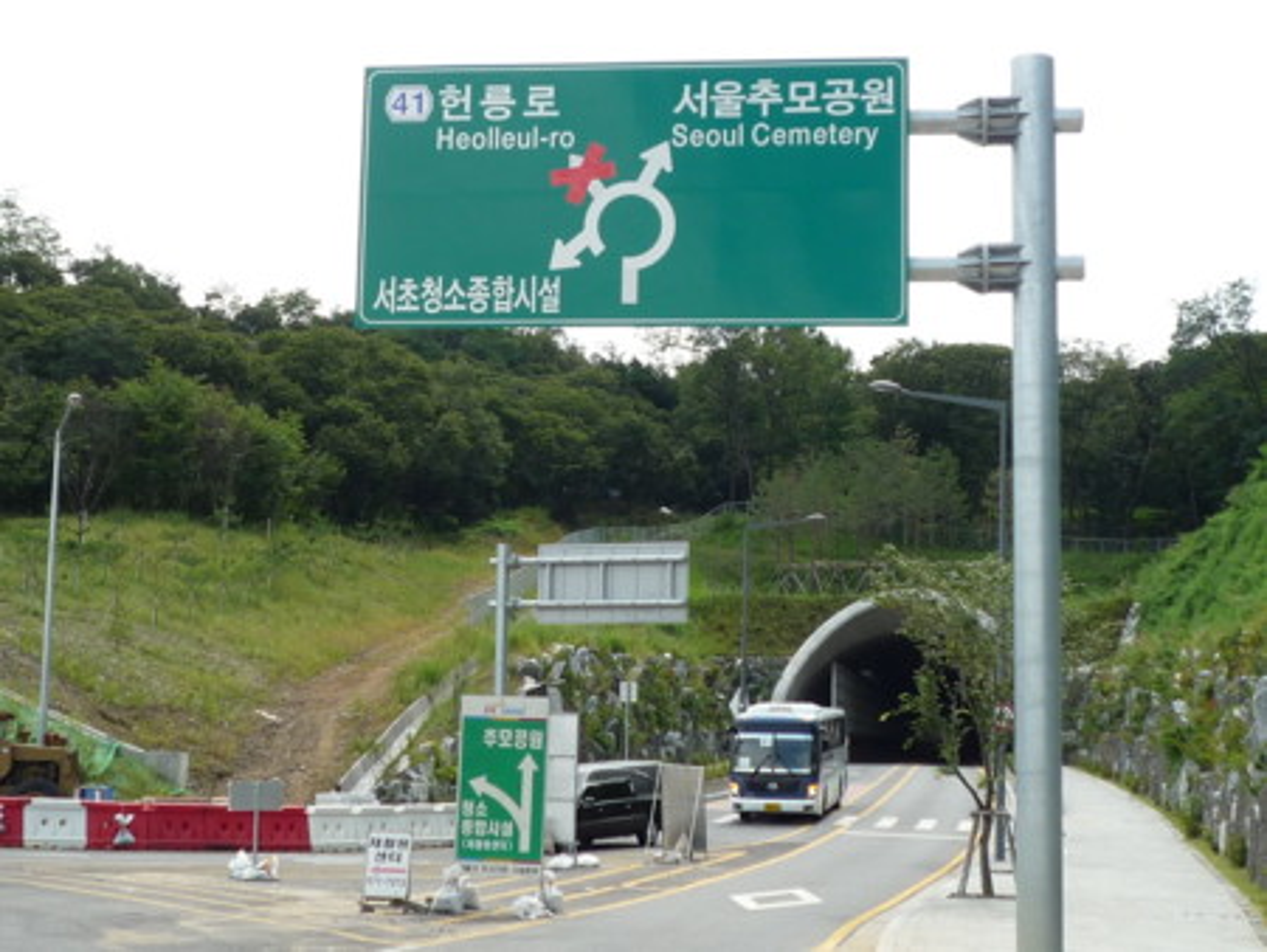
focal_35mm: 59
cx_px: 634
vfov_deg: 24.8
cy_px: 476
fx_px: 2161
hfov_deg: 32.7
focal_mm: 5.8
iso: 100
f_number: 3.6
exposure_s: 1/400
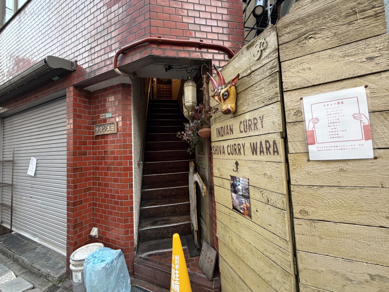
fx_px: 157
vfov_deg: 85.7
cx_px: 194
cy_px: 146
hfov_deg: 102.1
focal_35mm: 14
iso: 200
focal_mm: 2.22
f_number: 2.2
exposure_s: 1/50
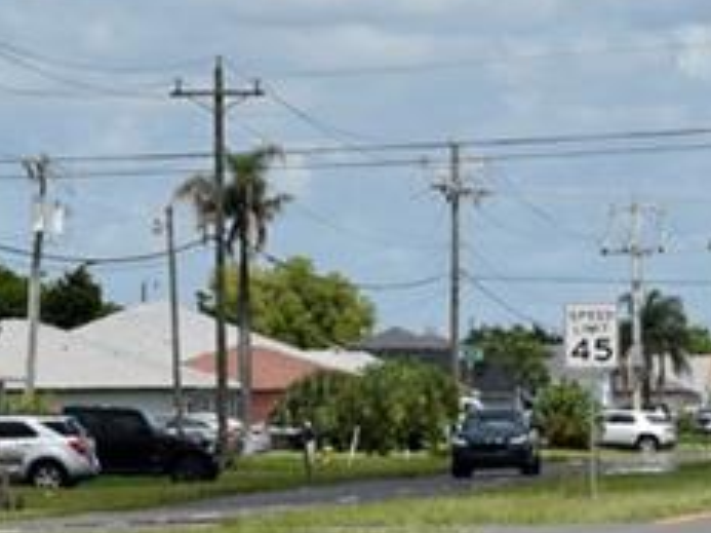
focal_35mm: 448
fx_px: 9197
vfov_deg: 3.3
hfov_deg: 4.4
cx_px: -206
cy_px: 268
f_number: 8
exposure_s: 1/500
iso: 125
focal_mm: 70
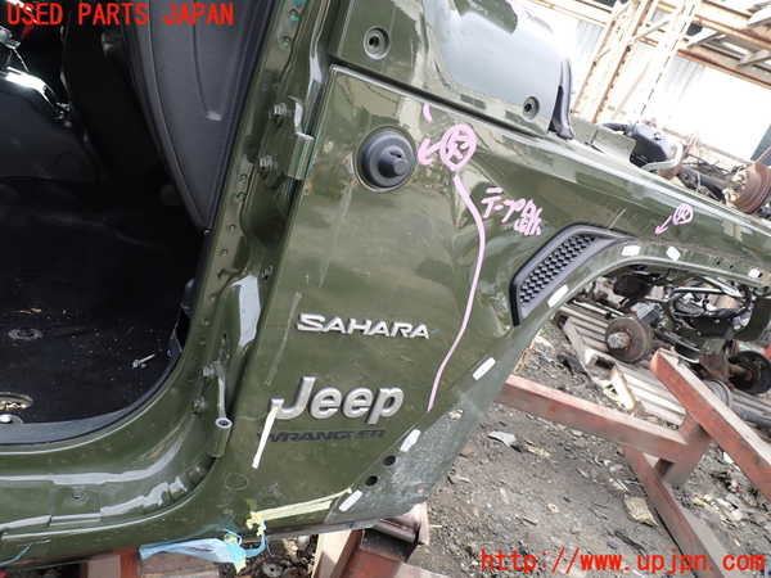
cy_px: 289
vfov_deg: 54.9
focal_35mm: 25
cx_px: 386
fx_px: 557
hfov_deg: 69.4
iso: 100
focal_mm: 4.5
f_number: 2.8
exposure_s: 1/160
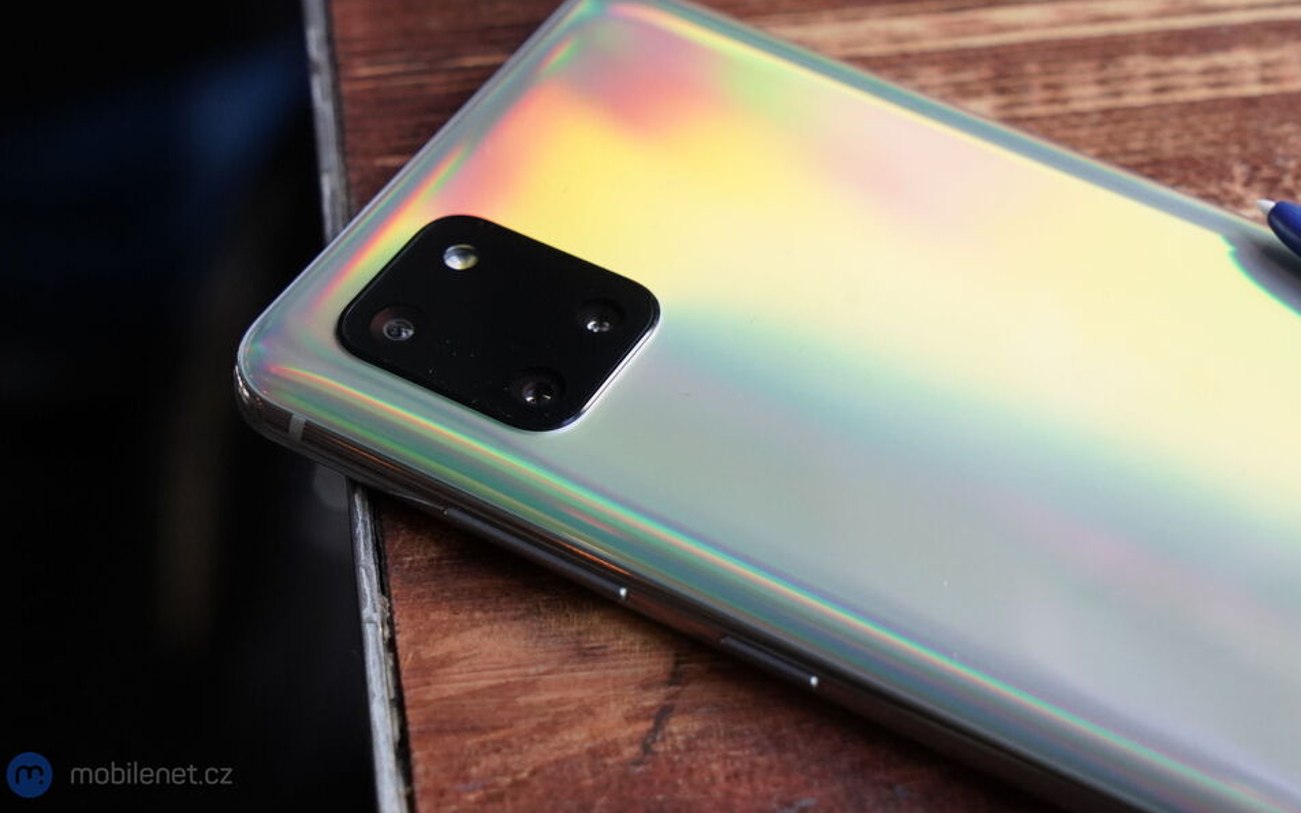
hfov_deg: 28.6
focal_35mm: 72
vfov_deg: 18.1
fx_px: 2553
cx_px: 646
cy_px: 378
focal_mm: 70
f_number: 9
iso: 3200
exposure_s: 1/320
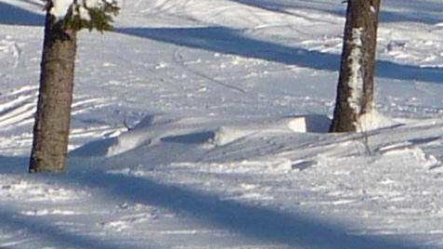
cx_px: 536
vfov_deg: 4.8
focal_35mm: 250
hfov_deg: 8.5
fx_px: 2936
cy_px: -44
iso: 100
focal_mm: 5.2
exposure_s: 1/500
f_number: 5.6
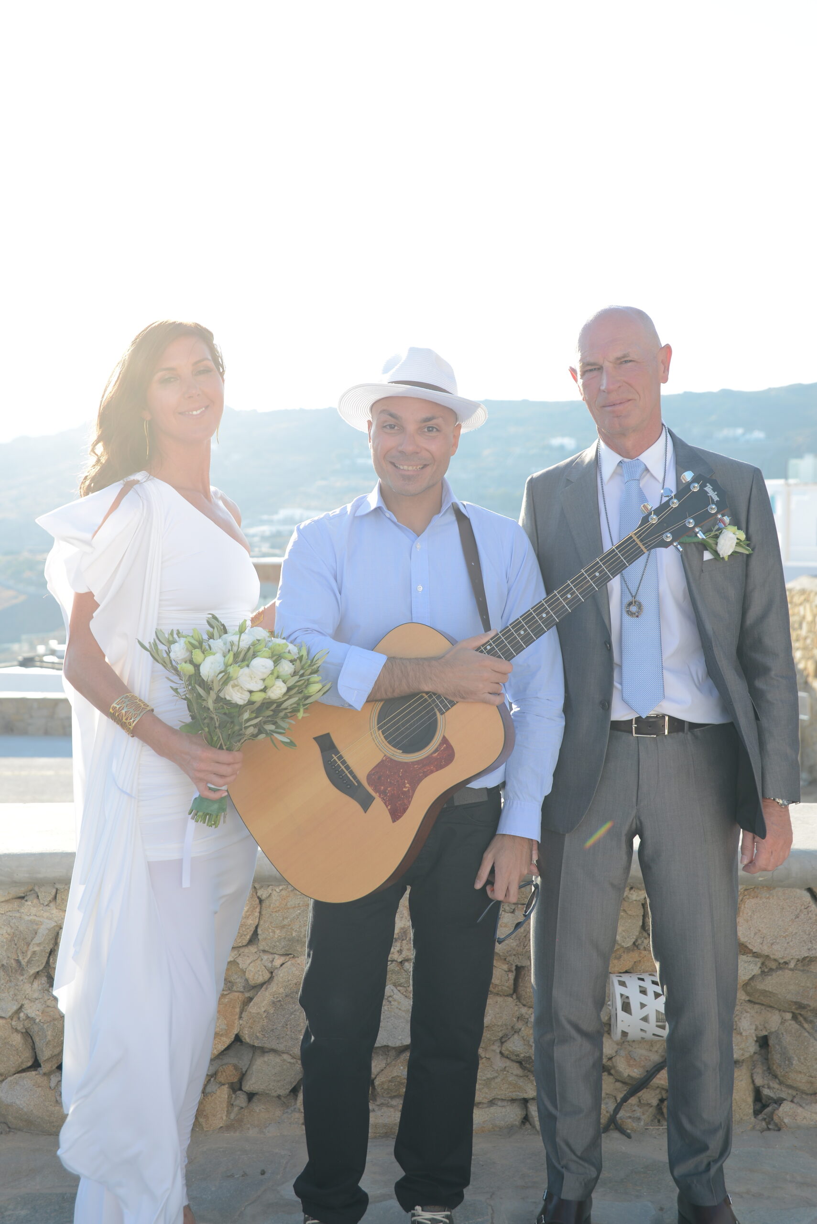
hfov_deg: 30.5
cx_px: 408
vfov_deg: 44.5
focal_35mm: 44
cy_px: 612
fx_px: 1496
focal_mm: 44
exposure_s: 1/320
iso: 160
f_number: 5
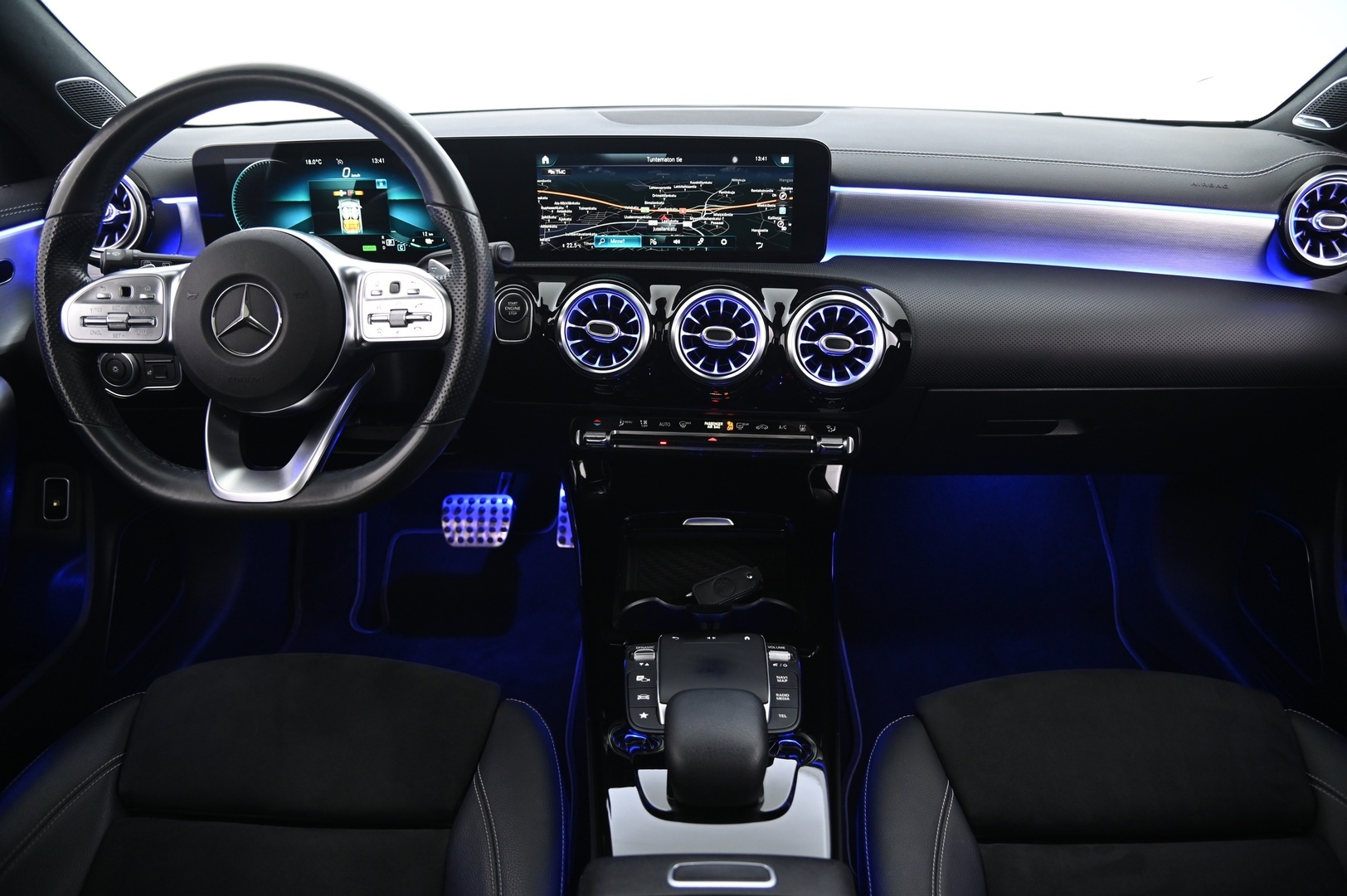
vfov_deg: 53.1
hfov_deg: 73.8
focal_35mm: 24
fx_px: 897
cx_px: 674
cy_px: 448
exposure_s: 1/13
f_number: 4
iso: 2000
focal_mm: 24
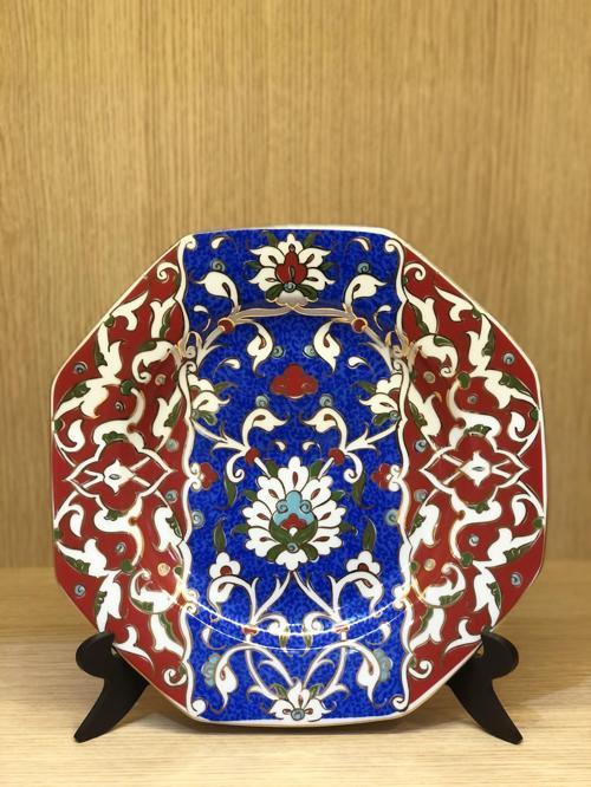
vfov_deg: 33.8
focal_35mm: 57
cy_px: 394
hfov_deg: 25.7
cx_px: 296
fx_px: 1297
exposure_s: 1/33
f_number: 2.8
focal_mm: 6.6
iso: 64
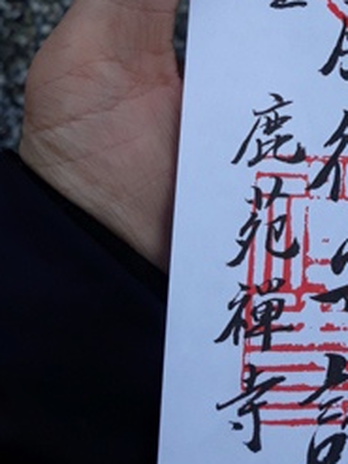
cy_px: 34
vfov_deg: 26.7
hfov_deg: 19.8
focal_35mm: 70
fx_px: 939
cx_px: 414
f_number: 1.7
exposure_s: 1/978
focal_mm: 3.71
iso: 40
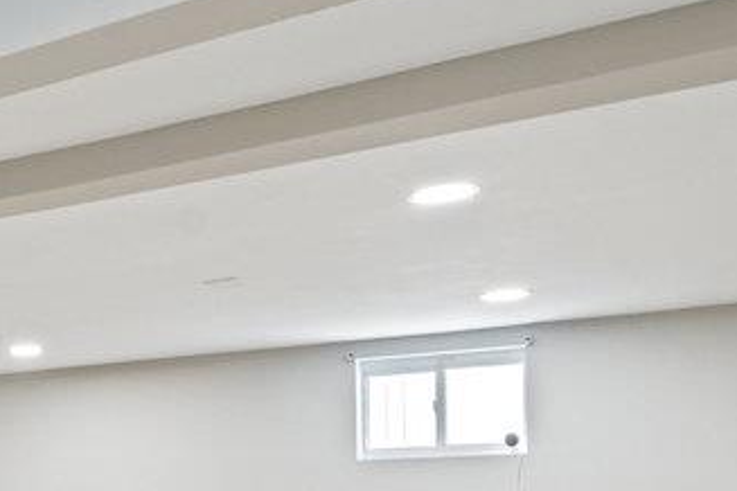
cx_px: -68
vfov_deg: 25.9
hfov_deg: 34.9
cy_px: 506
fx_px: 1003
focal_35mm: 49
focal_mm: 16
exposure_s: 1/10
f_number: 6.3
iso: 800
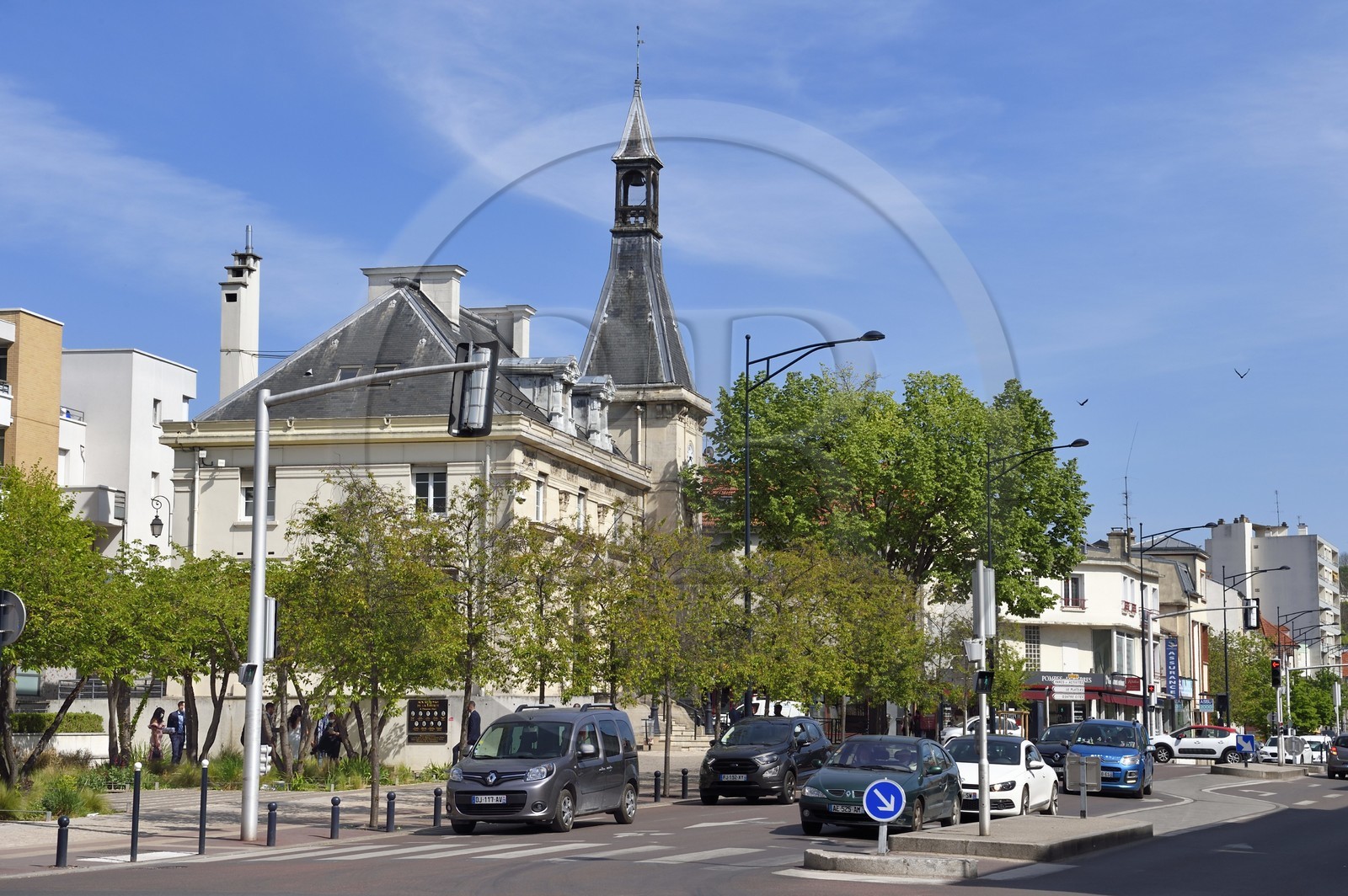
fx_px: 2619
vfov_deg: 19.4
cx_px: 674
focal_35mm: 70
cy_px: 448
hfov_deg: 28.9
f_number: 14
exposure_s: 1/250
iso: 200
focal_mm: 70
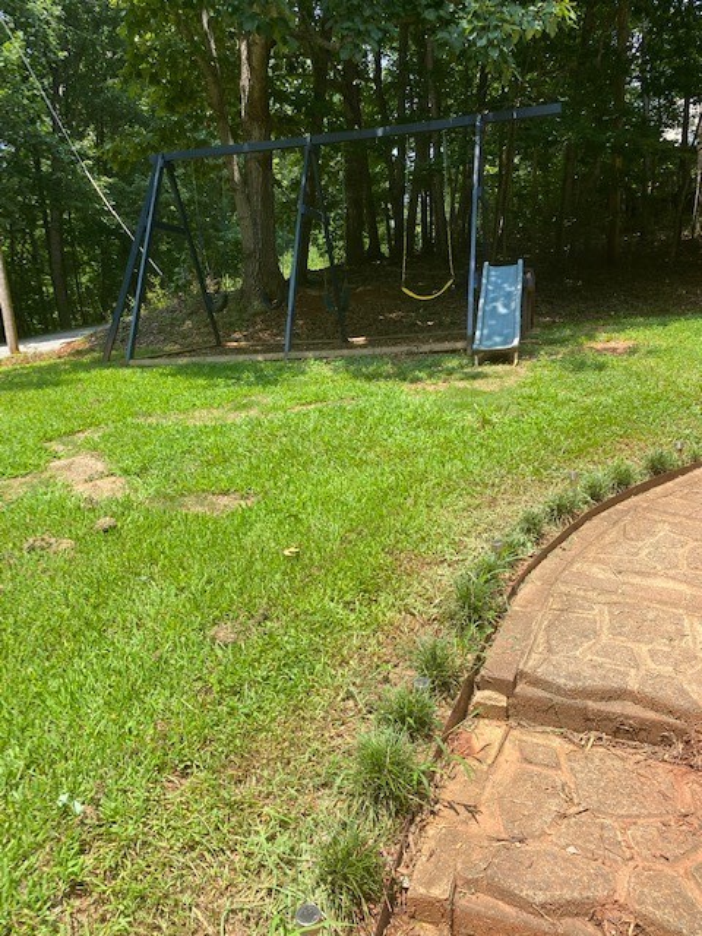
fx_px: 703
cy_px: 468
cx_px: 351
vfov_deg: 67.3
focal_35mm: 26
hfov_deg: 53.1
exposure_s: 1/1082
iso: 32
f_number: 1.8
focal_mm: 4.25
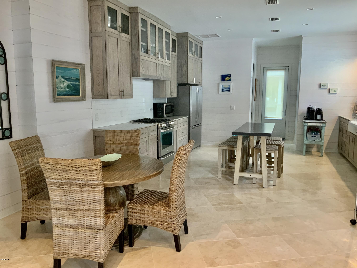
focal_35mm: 29
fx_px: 299
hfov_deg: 61.7
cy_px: 134
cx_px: 178
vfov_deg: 48.2
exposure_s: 1/60
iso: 200
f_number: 1.8
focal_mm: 3
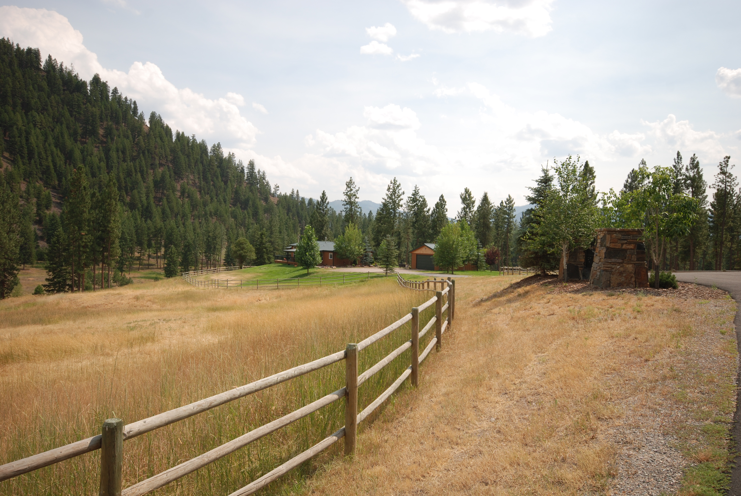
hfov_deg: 61.9
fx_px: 618
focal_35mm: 30
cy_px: 248
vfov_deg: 43.7
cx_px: 370
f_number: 7.1
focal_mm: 20
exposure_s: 1/200
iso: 100
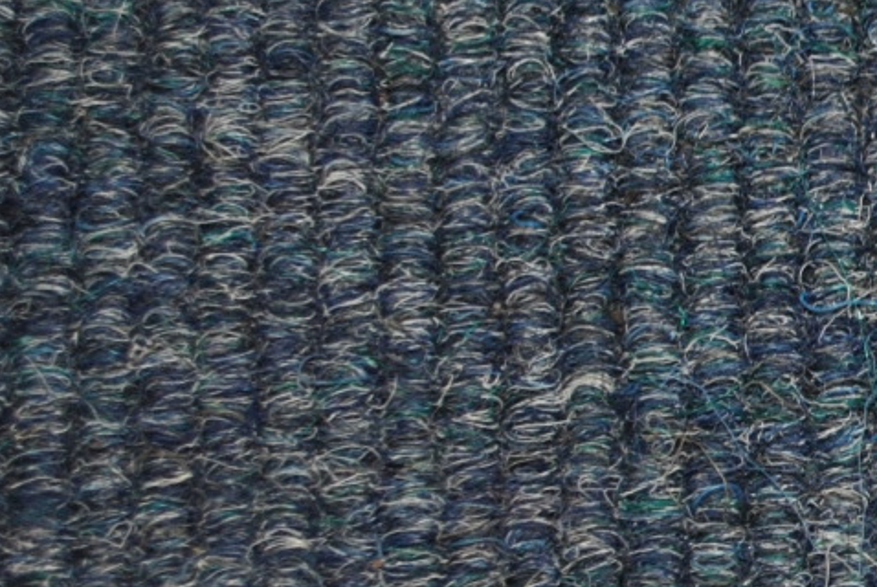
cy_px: 284
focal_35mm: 176
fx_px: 4293
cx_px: 1763
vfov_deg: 7.8
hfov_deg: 10.7
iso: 200
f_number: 4.5
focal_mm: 29
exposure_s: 1/60
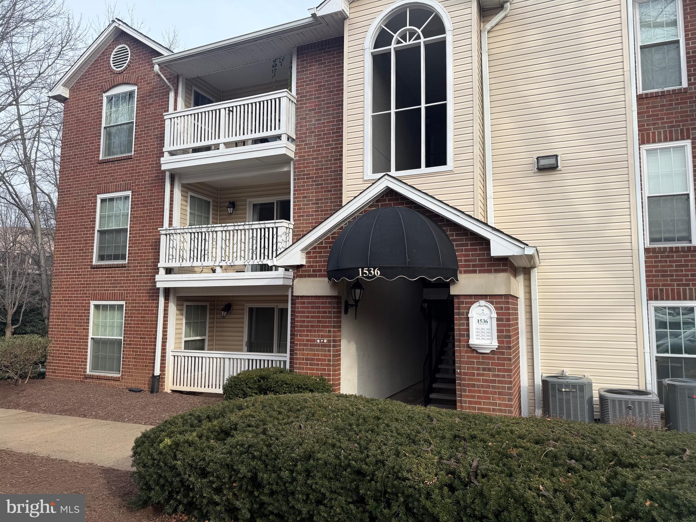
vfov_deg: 56.8
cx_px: 348
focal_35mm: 24
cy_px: 261
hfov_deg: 71.6
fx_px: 483
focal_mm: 6.76
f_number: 1.78
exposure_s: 1/1337
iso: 80
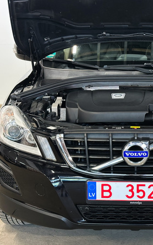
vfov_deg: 29.8
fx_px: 459
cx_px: 134
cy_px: 123
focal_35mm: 69
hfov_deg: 18.6
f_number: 1.8
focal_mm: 6.86
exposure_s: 1/35
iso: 250
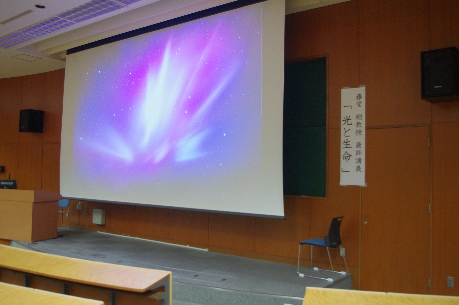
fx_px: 395
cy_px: 152
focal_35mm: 31
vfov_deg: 42.2
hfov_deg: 60.3
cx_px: 230
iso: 1600
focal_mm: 21.25
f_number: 4
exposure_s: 1/50
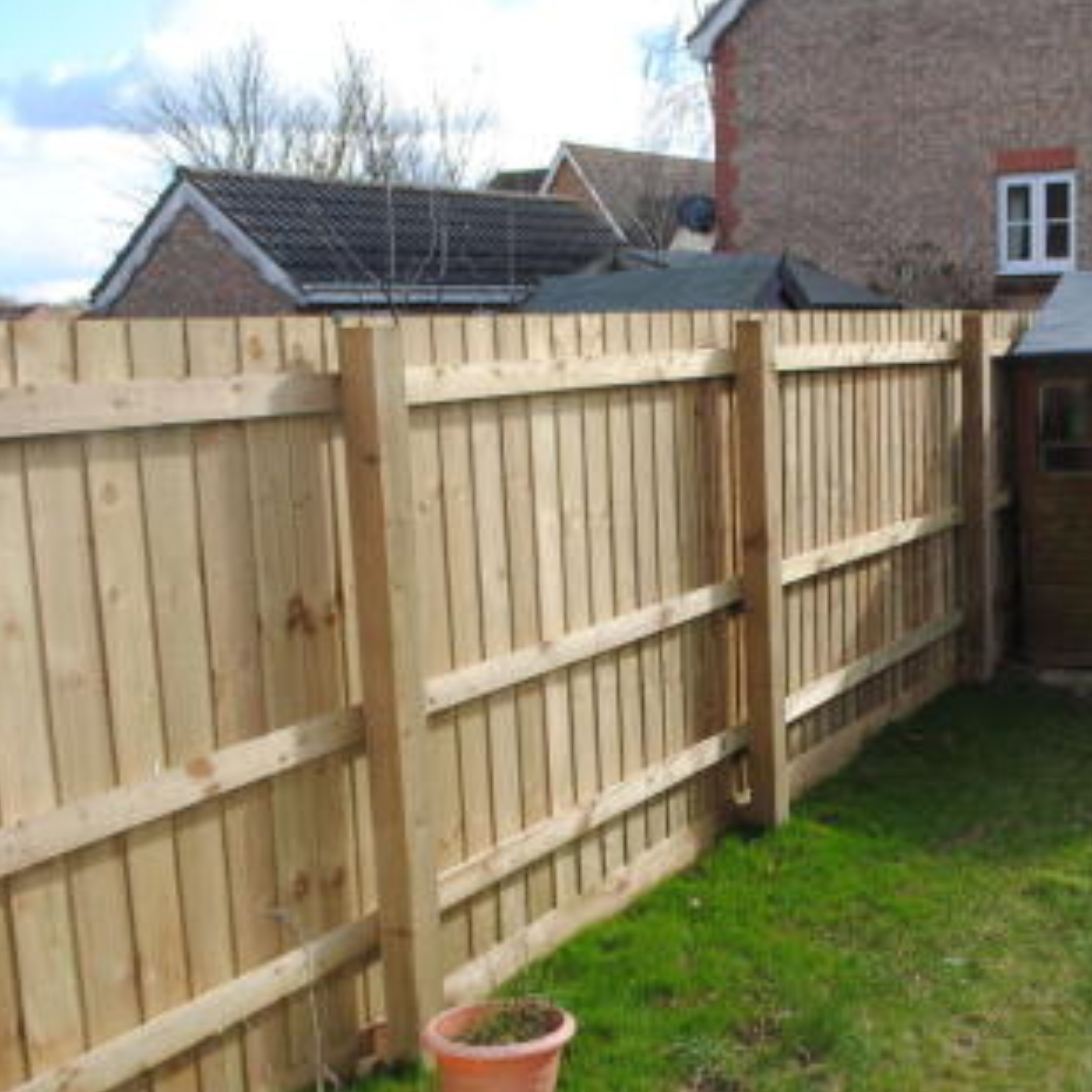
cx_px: 831
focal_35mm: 43
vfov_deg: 39.2
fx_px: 1535
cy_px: 551
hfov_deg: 38.1
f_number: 5.6
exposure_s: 1/200
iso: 100
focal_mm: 22
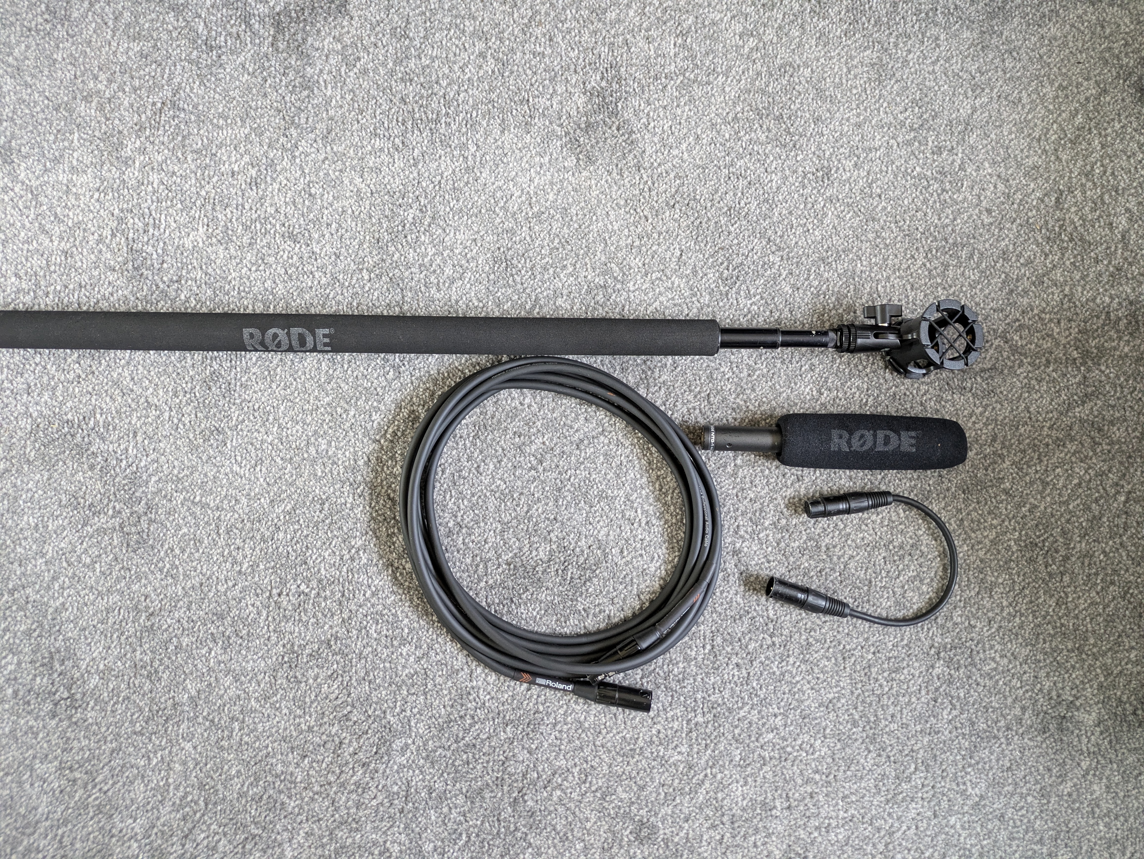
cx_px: 572
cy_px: 430
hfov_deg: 69.4
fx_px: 827
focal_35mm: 25
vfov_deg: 54.9
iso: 402
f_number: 1.89
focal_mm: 5.43
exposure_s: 1/25
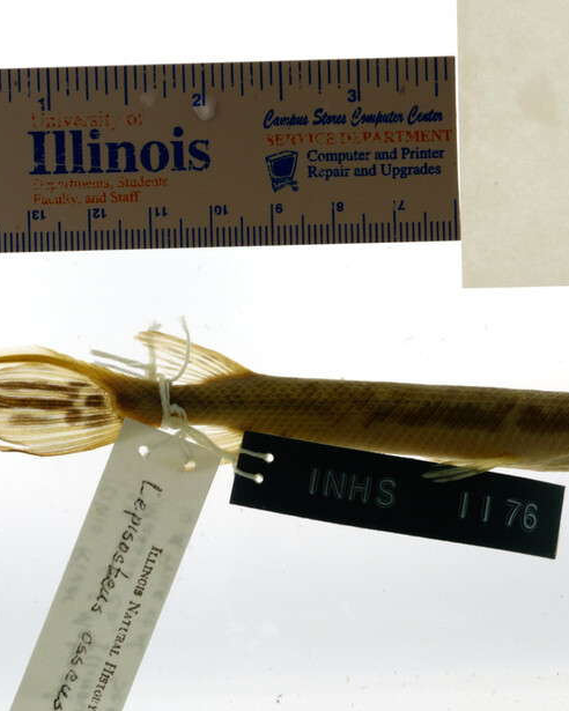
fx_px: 2316
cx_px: 503
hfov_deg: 13.9
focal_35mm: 110
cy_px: 315
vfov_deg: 17.5
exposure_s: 1/40
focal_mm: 60
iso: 100
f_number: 20
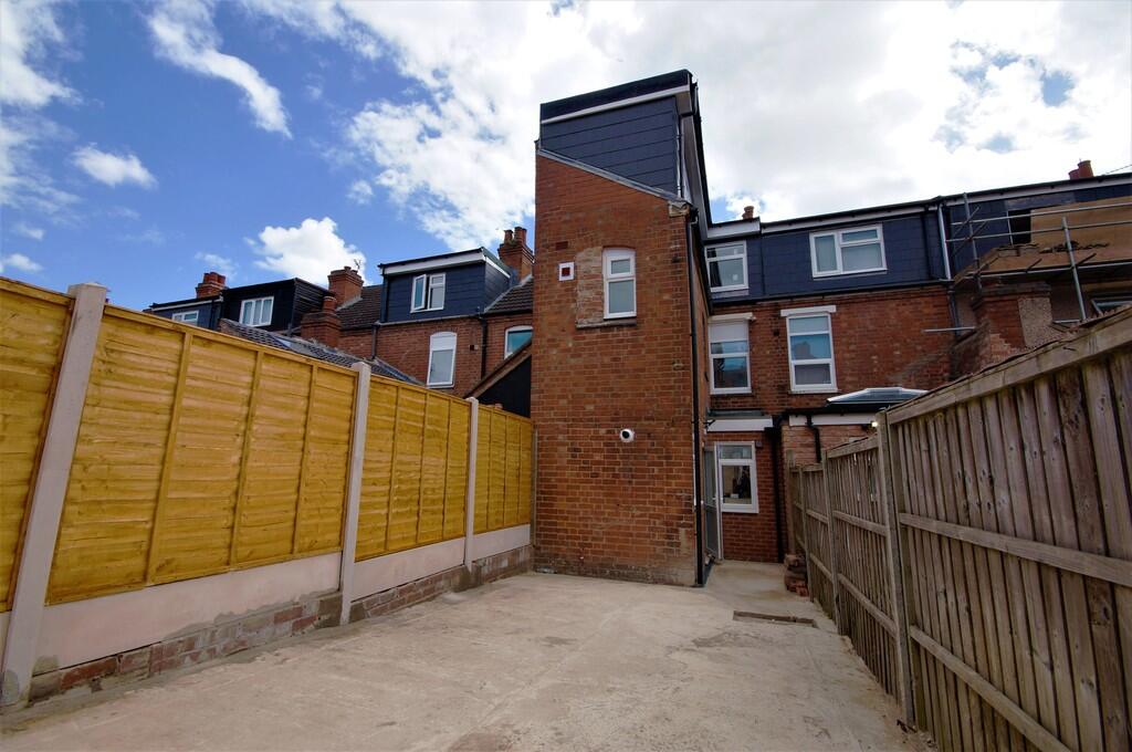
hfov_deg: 100.5
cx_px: 566
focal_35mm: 15
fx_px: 471
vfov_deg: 77.2
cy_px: 376
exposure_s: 1/100
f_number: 11
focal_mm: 10
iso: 100
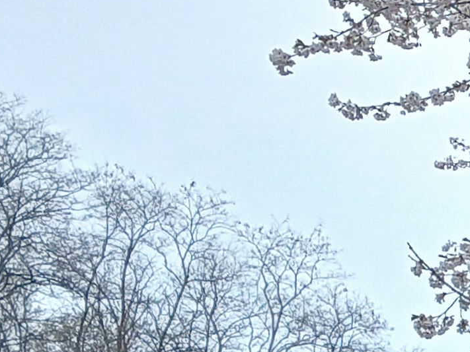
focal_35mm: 155
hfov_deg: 11.0
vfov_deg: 9.5
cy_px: 389
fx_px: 2104
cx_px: 1067
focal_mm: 4
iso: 20
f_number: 1.8
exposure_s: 1/199
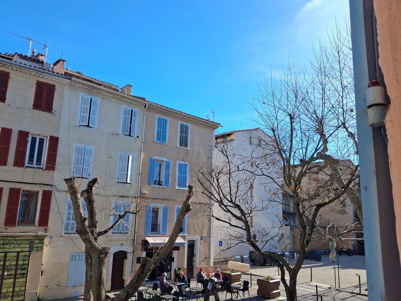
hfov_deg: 65.3
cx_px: 200
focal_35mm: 27
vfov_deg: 51.4
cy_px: 150
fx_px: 313
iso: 25
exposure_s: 1/363
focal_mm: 4
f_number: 1.8
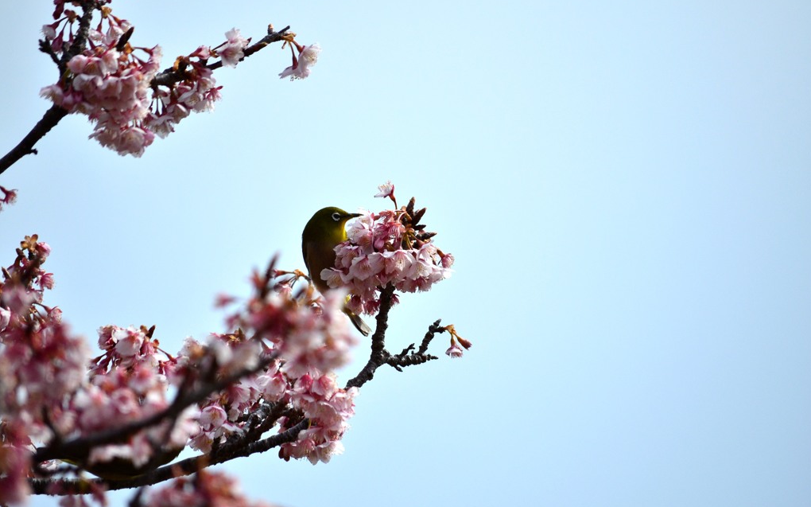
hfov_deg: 7.2
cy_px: 250
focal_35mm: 291
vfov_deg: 4.5
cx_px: 406
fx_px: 6430
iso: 800
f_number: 6.3
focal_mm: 190
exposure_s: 1/5000
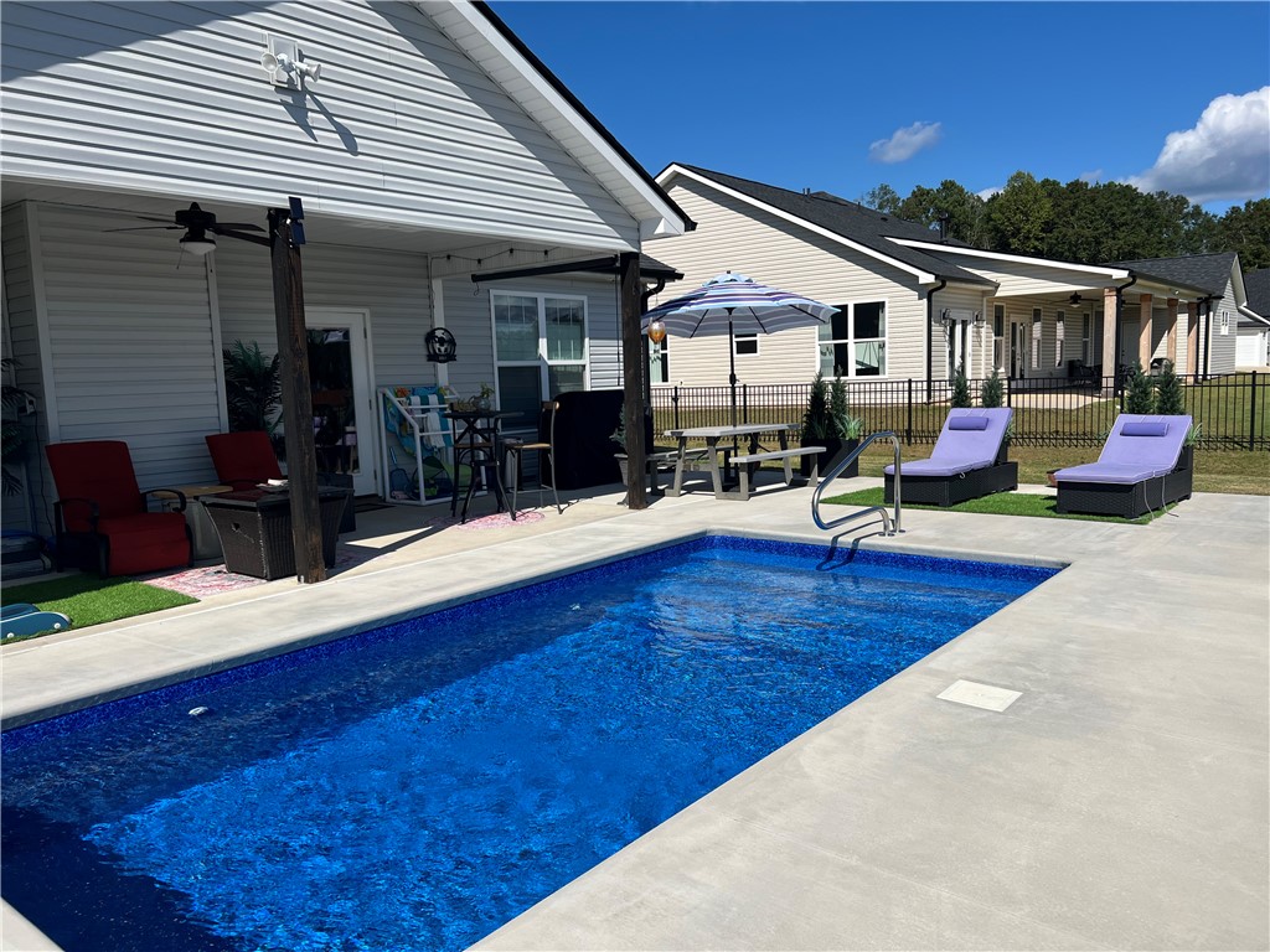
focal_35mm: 26
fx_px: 954
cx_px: 635
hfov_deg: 67.3
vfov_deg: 53.1
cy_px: 476
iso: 50
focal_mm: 5.7
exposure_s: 1/6993
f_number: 1.5
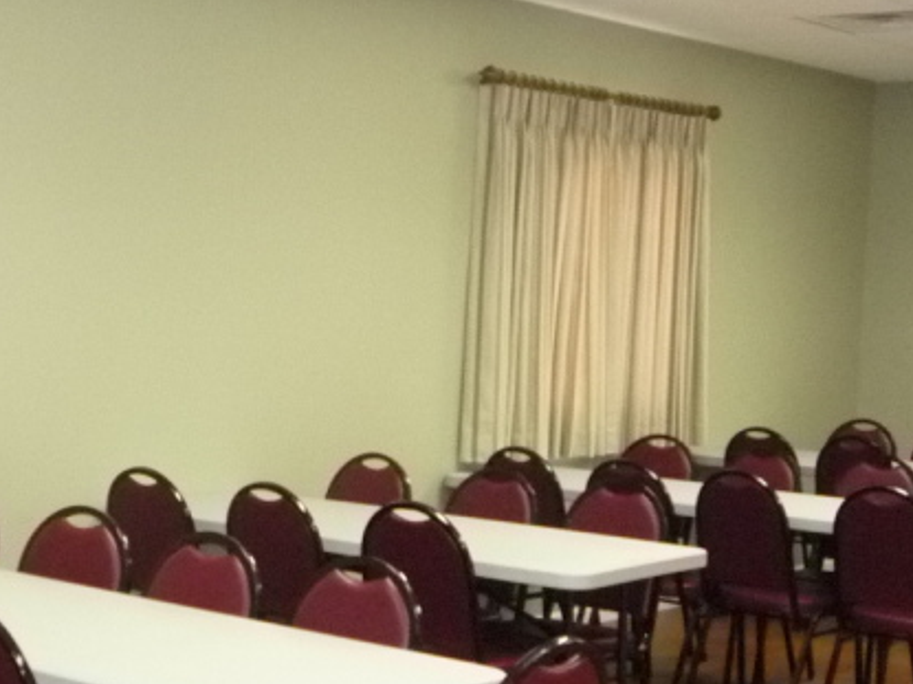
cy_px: 411
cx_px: 222
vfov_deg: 19.9
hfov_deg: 26.0
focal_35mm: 74
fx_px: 1951
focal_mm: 5.2
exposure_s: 1/30
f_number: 3.3
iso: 500
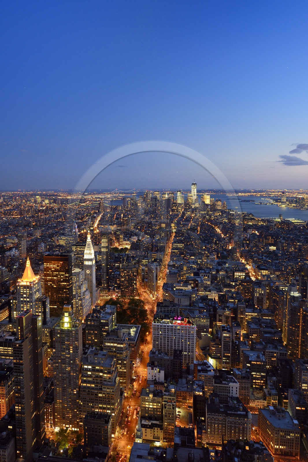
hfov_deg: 59.5
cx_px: 154
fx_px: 270
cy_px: 231
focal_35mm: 21
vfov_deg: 81.2
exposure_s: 1/6
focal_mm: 21
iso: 800
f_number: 4
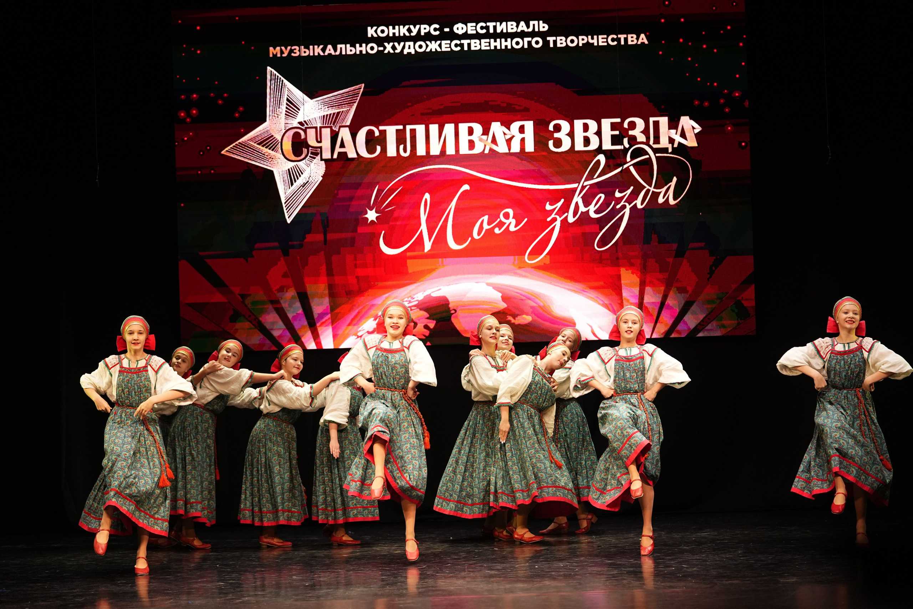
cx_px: 456
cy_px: 304
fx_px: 2612
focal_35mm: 103
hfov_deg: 19.8
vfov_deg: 13.3
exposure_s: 1/400
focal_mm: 103
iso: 1600
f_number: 2.8
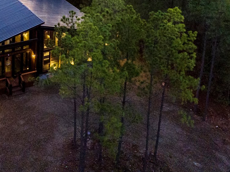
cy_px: -63
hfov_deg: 28.1
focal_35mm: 66
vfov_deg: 20.0
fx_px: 438
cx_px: 13
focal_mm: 12.29
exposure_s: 1/100
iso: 400
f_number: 2.8
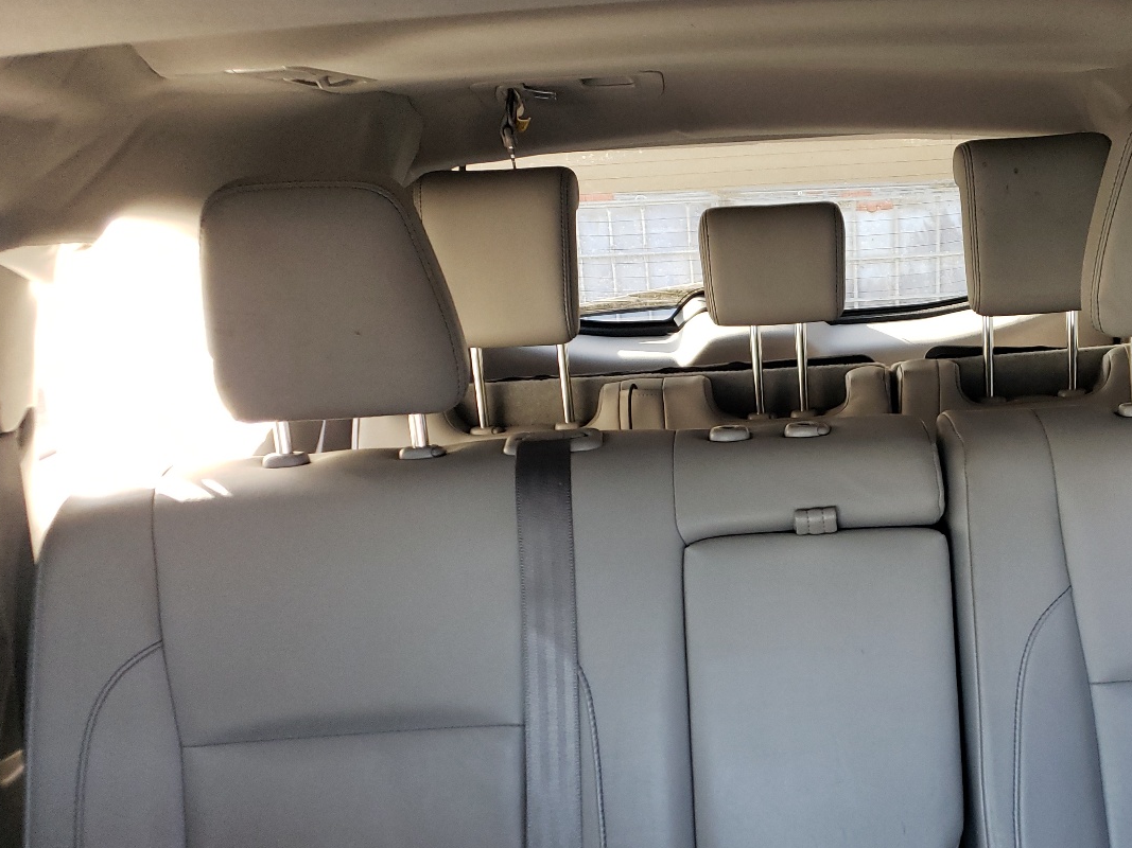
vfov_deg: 36.3
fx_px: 1275
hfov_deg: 46.7
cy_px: 581
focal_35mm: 39
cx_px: 803
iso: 145
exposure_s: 1/60.2
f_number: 1.5
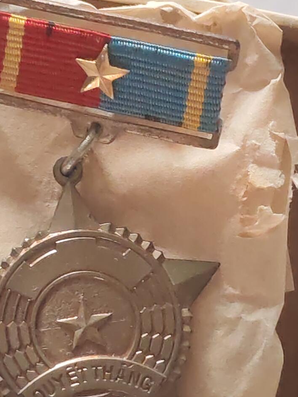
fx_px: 1493
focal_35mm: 130
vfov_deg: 15.2
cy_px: 240
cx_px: 102
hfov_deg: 11.4
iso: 800
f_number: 1.95
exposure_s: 1/50
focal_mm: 5.52
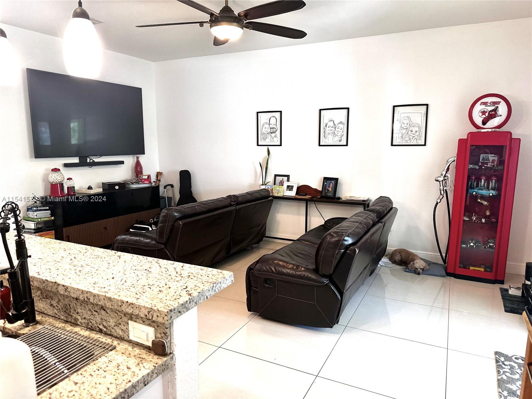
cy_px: 200
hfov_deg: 71.6
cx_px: 266
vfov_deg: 56.8
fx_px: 369
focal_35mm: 24
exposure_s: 1/60
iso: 250
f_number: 1.78
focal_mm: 6.86
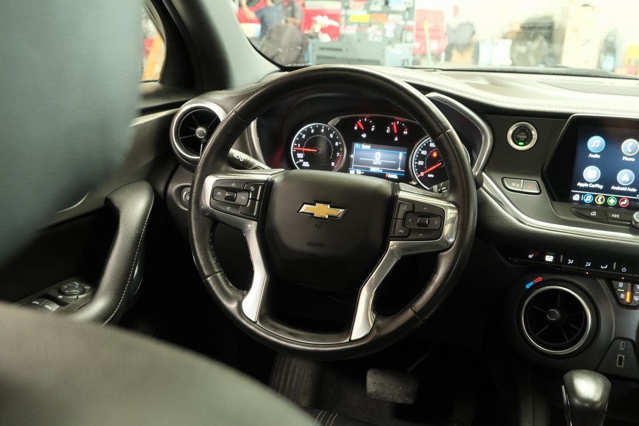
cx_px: 320
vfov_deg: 36.9
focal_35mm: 36
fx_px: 639
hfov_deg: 53.1
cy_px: 213
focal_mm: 24.3
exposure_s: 1/25
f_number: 5
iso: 3200
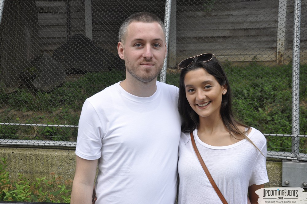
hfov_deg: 38.9
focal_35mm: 51
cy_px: 102
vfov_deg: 26.4
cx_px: 154
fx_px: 434
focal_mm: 34
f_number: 7.1
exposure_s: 1/50
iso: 400
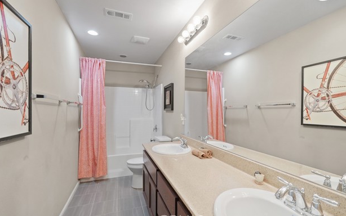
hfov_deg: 94.3
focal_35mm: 17
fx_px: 160
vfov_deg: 68.0
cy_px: 108
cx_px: 178
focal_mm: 16
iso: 640
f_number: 4
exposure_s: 1/15
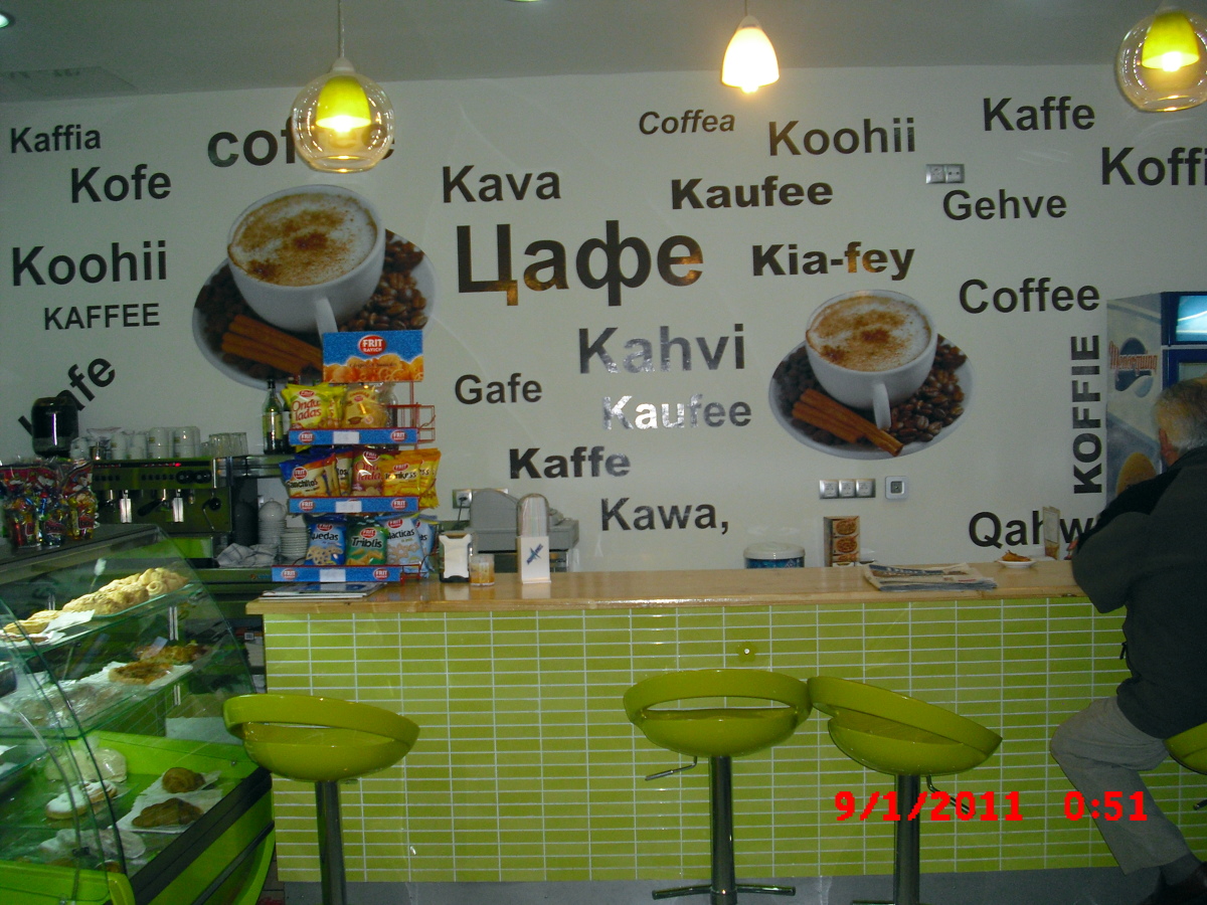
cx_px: 604
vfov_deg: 37.7
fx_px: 1325
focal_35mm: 38
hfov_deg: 49.0
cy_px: 452
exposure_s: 1/60
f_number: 2.8
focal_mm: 6.2
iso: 200
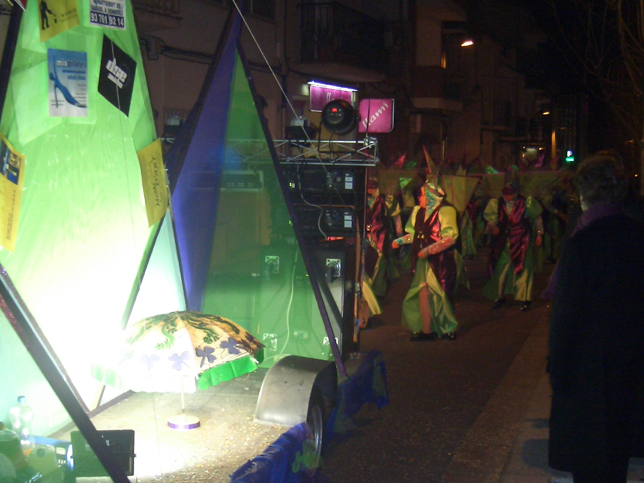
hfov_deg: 32.7
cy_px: 248
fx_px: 1079
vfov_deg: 25.2
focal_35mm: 58
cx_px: 168
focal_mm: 8
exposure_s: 1/60
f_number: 2.8
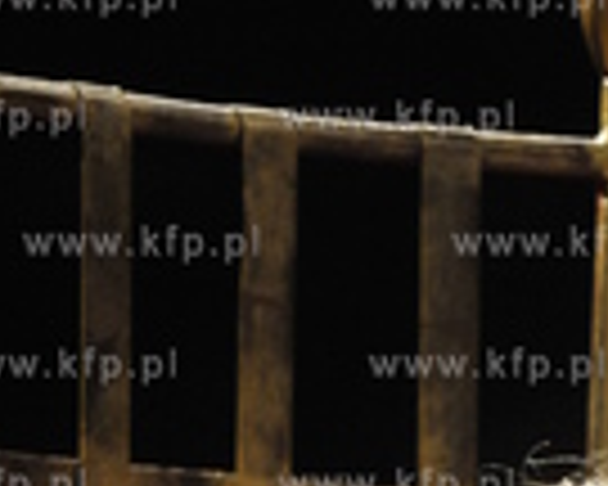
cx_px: 428
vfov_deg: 2.8
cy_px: 603
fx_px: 10023
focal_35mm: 557
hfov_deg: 3.5
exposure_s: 1/160
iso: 2500
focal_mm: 200
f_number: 5.6
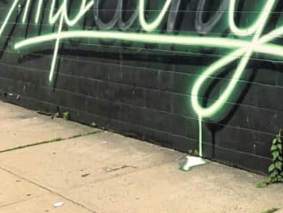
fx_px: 548
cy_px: -6
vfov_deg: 21.1
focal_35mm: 67
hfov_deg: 27.8
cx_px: 260
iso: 20
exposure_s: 1/403
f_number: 1.8
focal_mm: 3.99
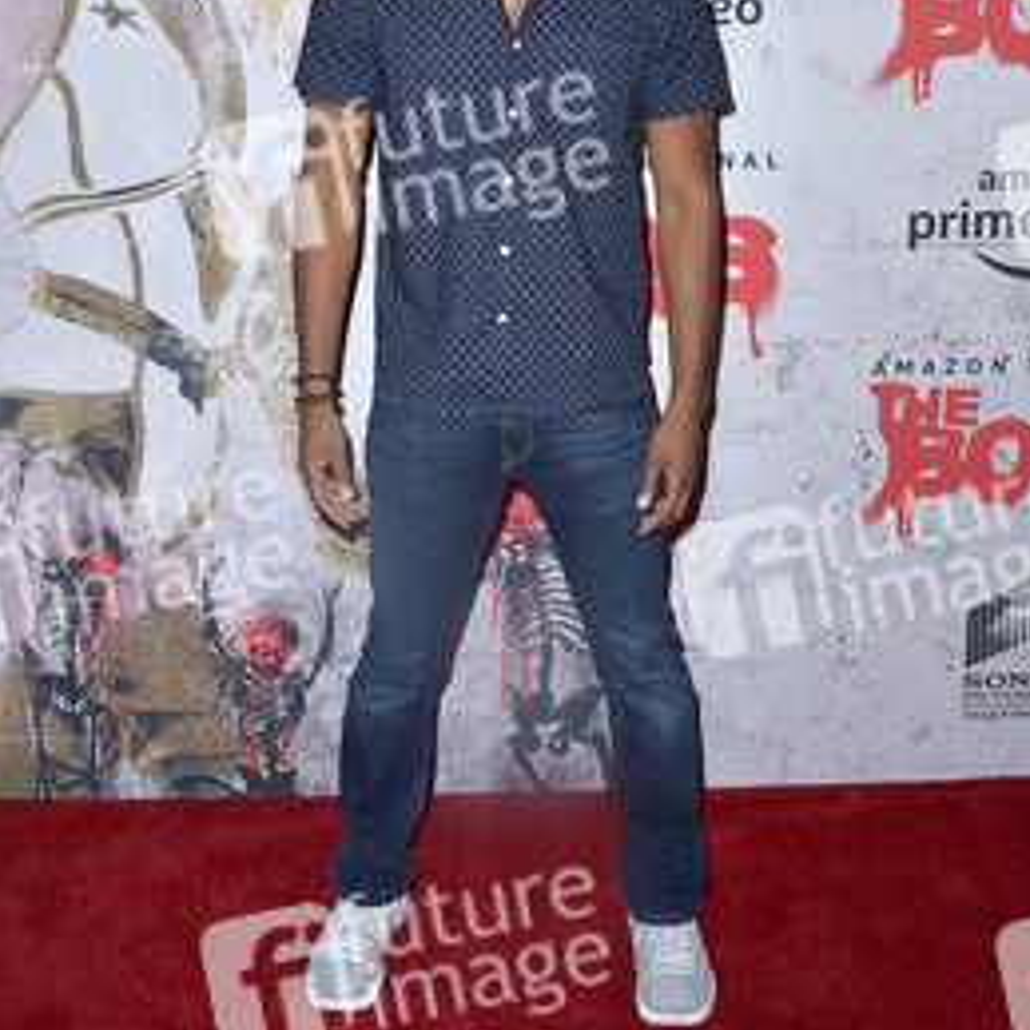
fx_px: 1414
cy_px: 366
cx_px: 523
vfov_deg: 39.7
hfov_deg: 40.0
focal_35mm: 42
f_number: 7.1
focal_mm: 32
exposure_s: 1/250
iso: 320
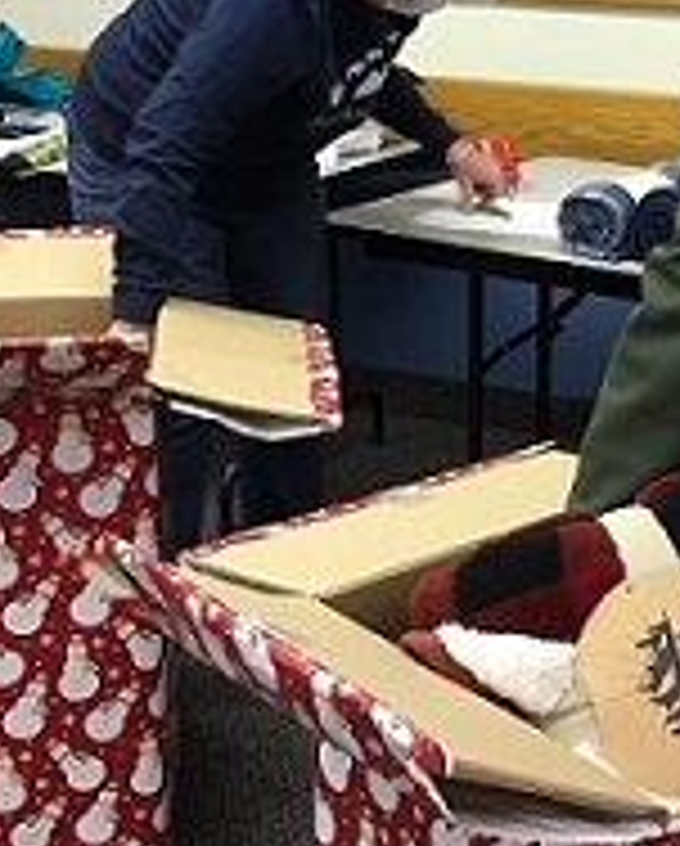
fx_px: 1757
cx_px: 698
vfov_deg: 26.8
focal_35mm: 70
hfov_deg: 21.1
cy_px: 245
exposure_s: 1/30
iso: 64
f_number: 2.2
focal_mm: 4.15
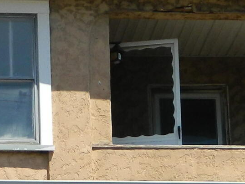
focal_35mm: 262
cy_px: 245
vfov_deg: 5.6
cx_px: 74
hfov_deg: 7.6
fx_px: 1855
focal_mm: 8.4
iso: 80
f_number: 3.6
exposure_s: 1/800
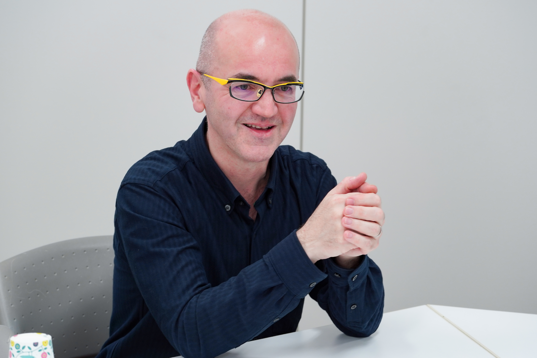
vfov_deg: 13.4
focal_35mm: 102
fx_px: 1521
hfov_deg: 20.0
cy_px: 179
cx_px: 268
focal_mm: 102
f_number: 8
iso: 800
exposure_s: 1/60
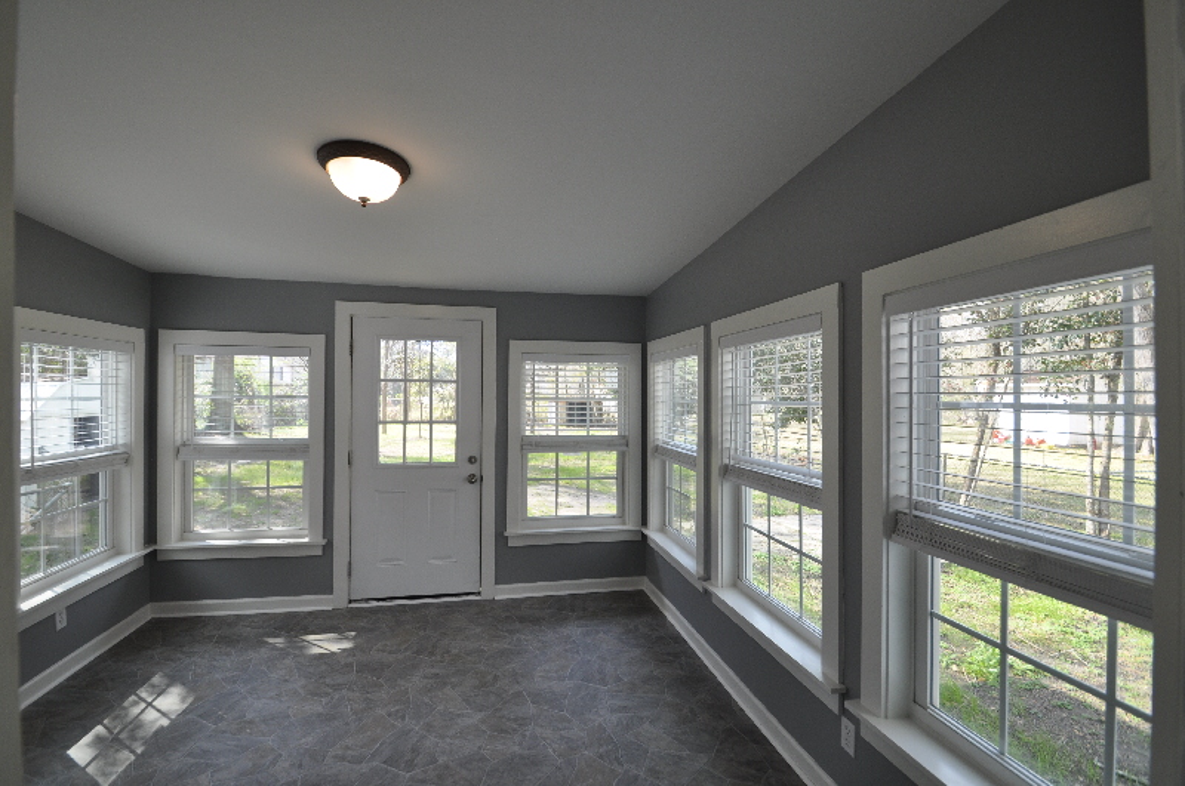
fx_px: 493
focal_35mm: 15
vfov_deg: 77.2
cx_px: 592
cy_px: 393
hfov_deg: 100.5
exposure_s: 1/125
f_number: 5.6
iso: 360
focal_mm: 10
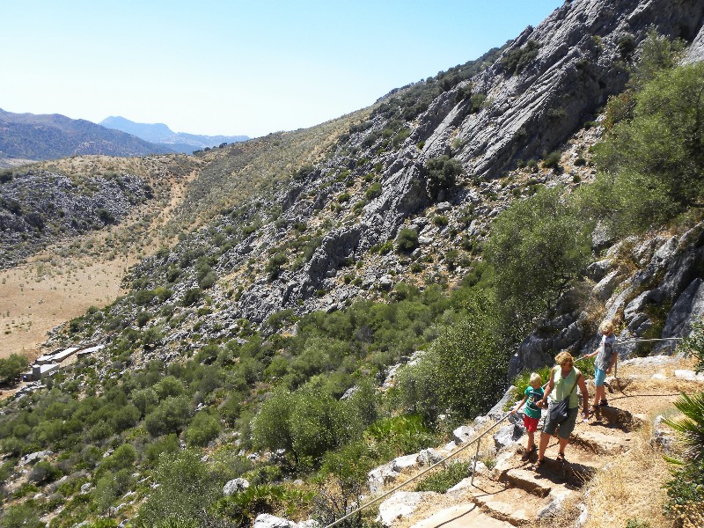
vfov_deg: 38.7
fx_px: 752
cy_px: 264
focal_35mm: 37
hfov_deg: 50.1
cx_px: 352
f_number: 5.6
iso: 64
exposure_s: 1/230
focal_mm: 6.6
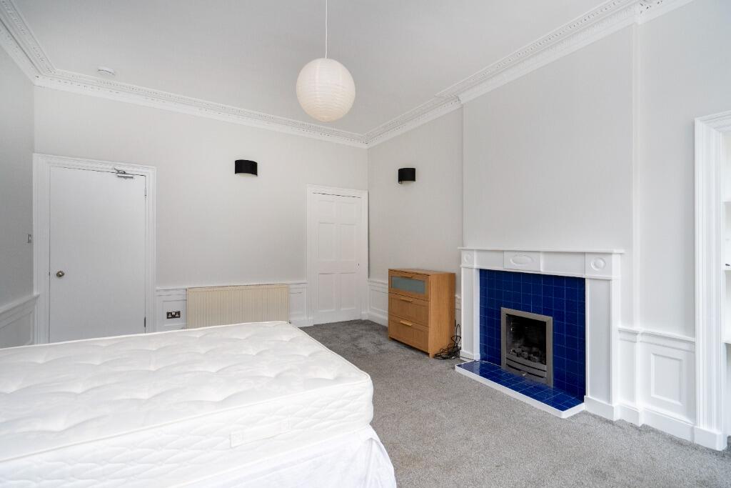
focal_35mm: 16
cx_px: 366
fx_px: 325
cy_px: 244
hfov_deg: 96.7
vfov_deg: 73.8
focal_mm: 16
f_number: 5.6
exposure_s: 1/50
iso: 400
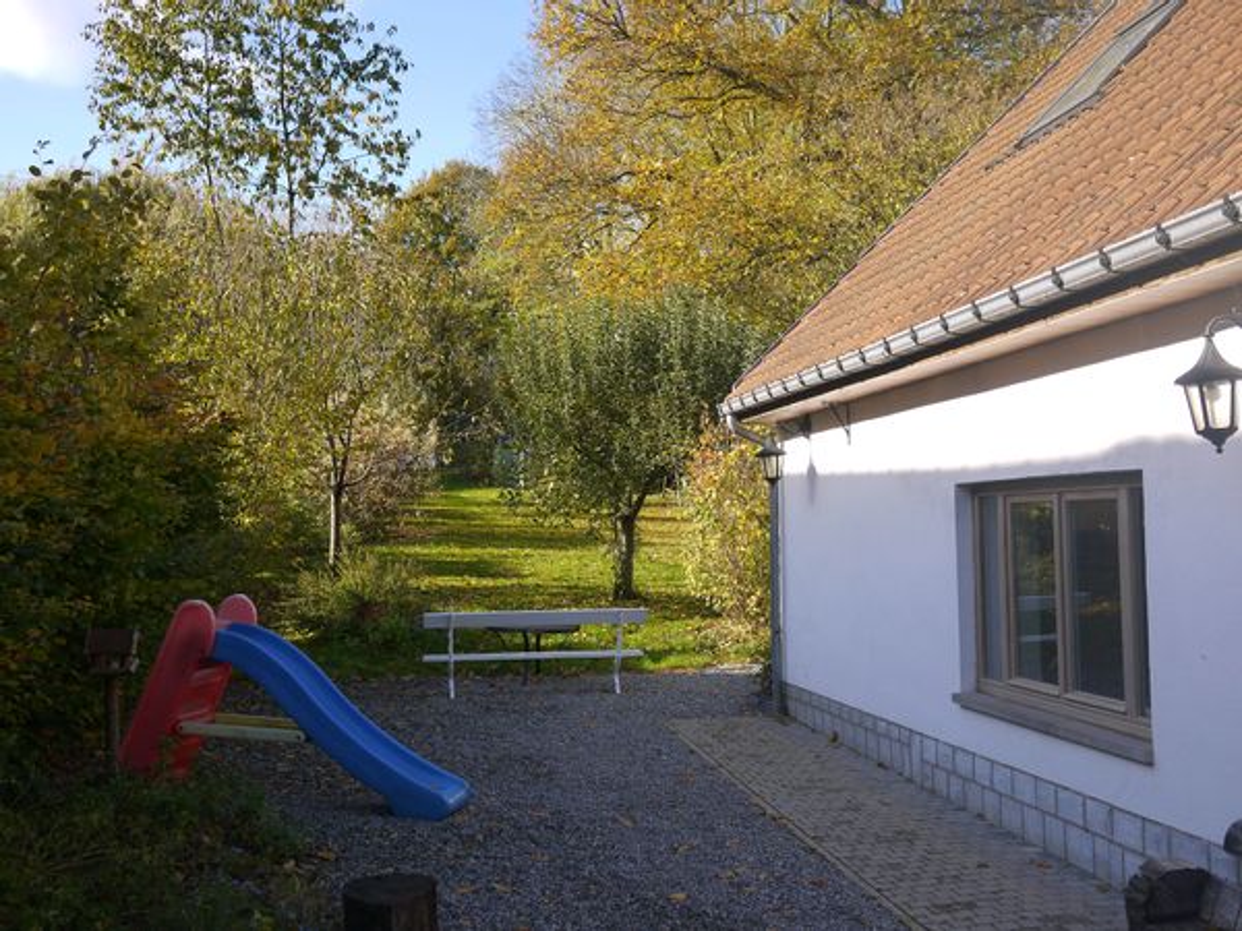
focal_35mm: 40
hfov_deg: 46.8
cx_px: 621
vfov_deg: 36.0
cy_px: 466
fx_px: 1435
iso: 160
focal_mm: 20
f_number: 4
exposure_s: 1/500
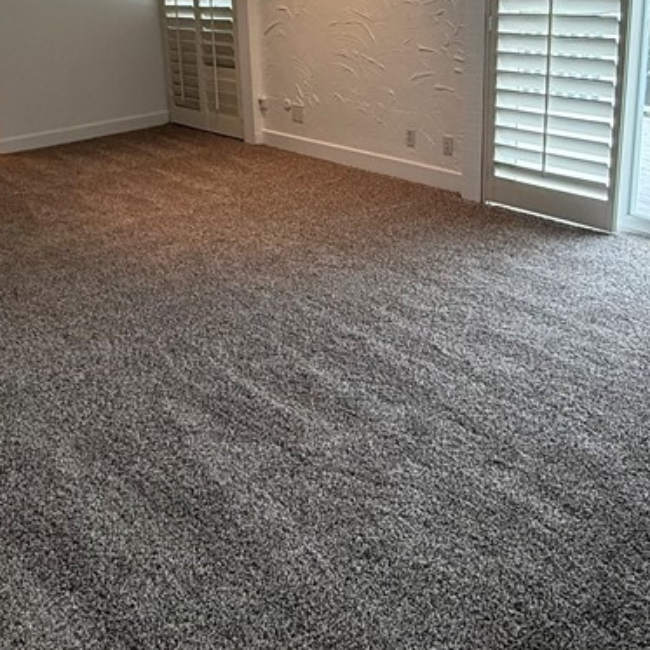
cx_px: 319
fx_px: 722
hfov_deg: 48.4
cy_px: 145
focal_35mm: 34
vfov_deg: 46.3
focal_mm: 2.22
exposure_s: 1/120
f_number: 2.2
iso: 160
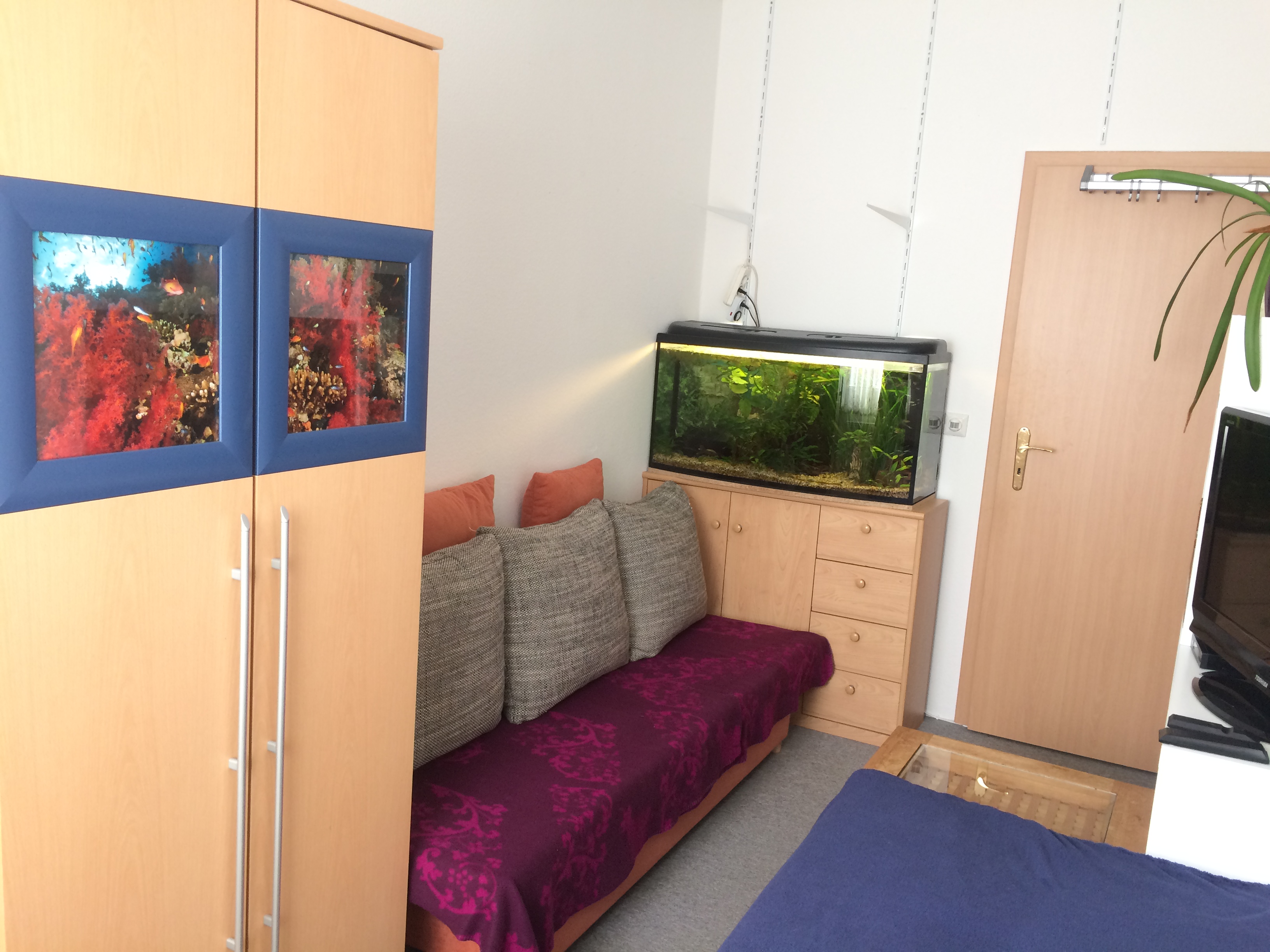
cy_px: 476
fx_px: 1064
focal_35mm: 29
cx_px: 635
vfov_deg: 48.2
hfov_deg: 61.7
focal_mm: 4.15
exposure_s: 1/33
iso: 40
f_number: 2.2
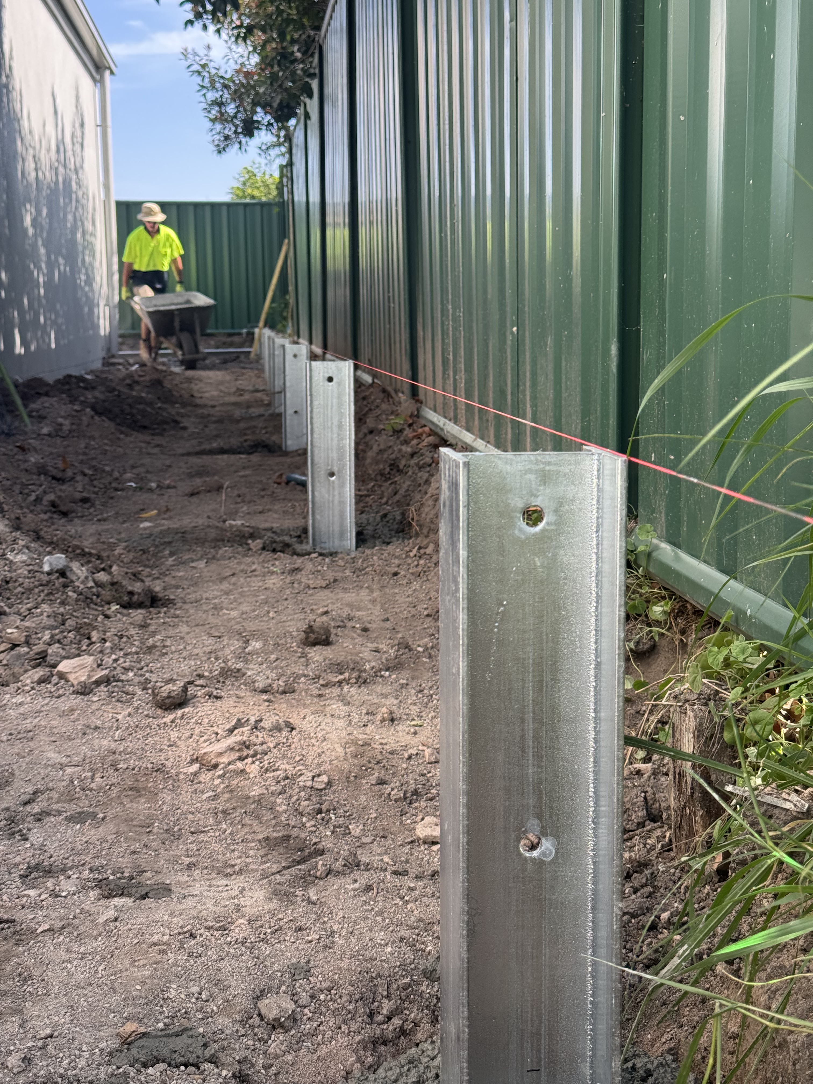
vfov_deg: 39.7
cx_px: 406
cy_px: 542
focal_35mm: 48
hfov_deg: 30.3
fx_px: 1503
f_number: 1.78
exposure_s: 1/503
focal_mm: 6.76
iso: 64
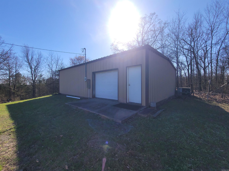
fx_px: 86
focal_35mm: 13
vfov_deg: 89.9
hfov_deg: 106.2
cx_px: 114
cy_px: 86
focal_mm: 2.2
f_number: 2.2
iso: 50
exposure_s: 1/1645
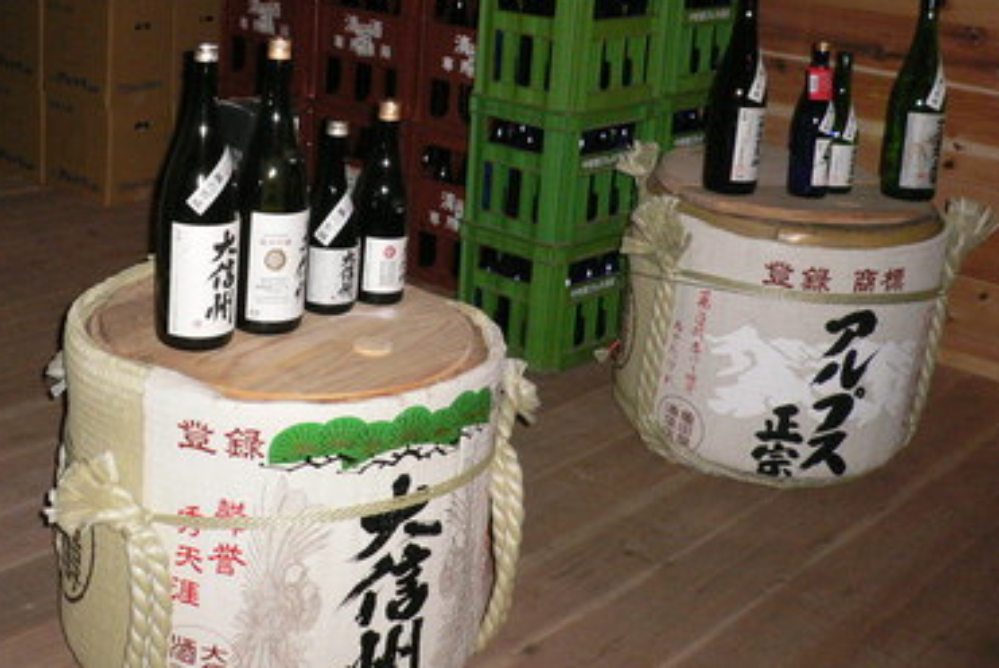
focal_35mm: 49
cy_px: 168
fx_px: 1361
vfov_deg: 27.2
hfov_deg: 39.8
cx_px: 334
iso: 300
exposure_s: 1/60
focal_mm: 5.8
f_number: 2.8
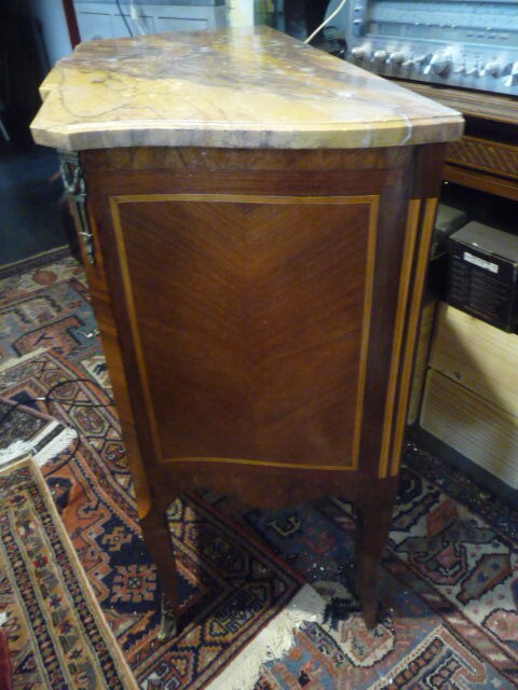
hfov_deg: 49.7
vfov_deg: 63.4
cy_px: 345
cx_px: 259
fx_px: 559
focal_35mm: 28
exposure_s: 1/13
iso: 800
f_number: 3.3
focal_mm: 4.7
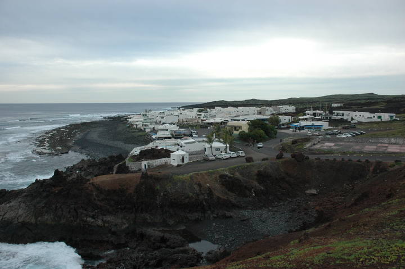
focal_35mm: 27
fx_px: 304
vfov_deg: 47.9
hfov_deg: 67.4
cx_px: 202
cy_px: 134
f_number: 6.3
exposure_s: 1/160
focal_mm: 18
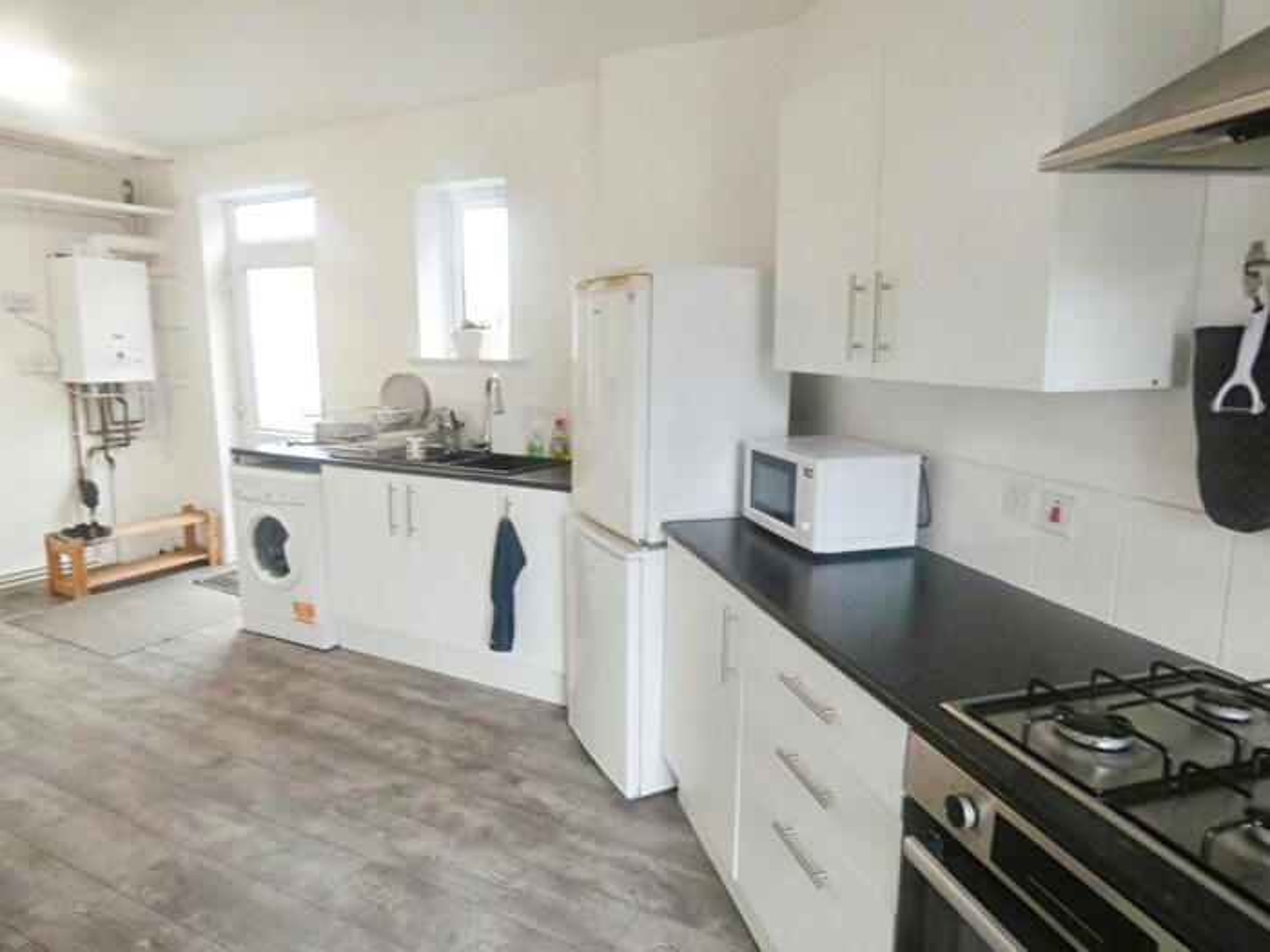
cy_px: 476
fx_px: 734
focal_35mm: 20
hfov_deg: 81.7
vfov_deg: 66.0
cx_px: 635
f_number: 2.8
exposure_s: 1/60
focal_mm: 3.6
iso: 250
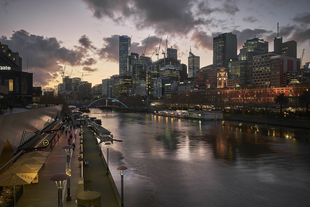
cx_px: 155
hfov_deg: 67.4
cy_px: 104
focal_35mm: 27
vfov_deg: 47.9
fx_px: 232
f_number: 10
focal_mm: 18
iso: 200
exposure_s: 1
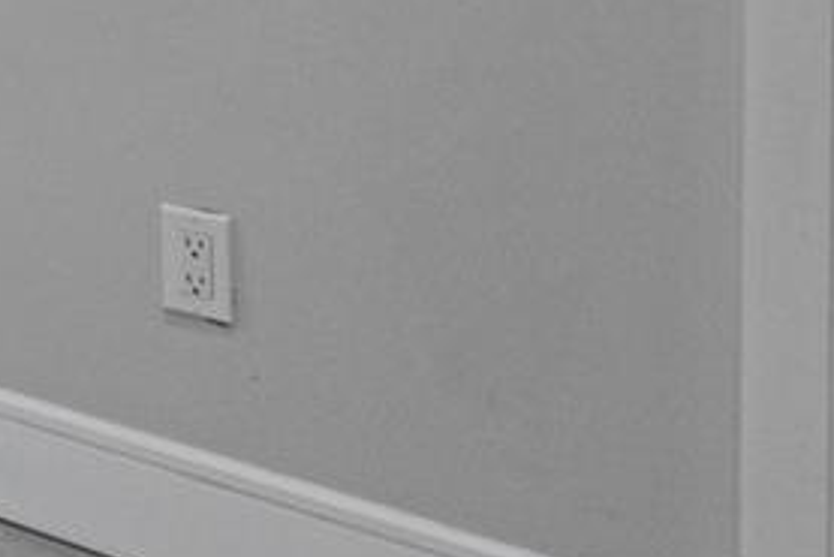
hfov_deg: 14.8
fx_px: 2225
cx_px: -1084
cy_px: -483
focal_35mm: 96
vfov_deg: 12.8
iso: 400
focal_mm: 8.4
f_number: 8
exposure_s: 1/6
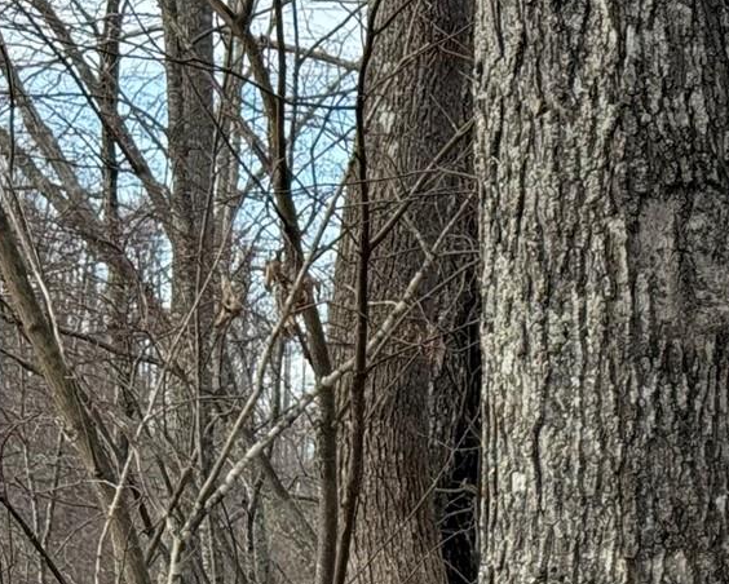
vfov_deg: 9.1
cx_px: 1245
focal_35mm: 170
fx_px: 3670
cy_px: 550
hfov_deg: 10.7
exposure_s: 1/1013
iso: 64
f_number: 1.78
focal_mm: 6.76
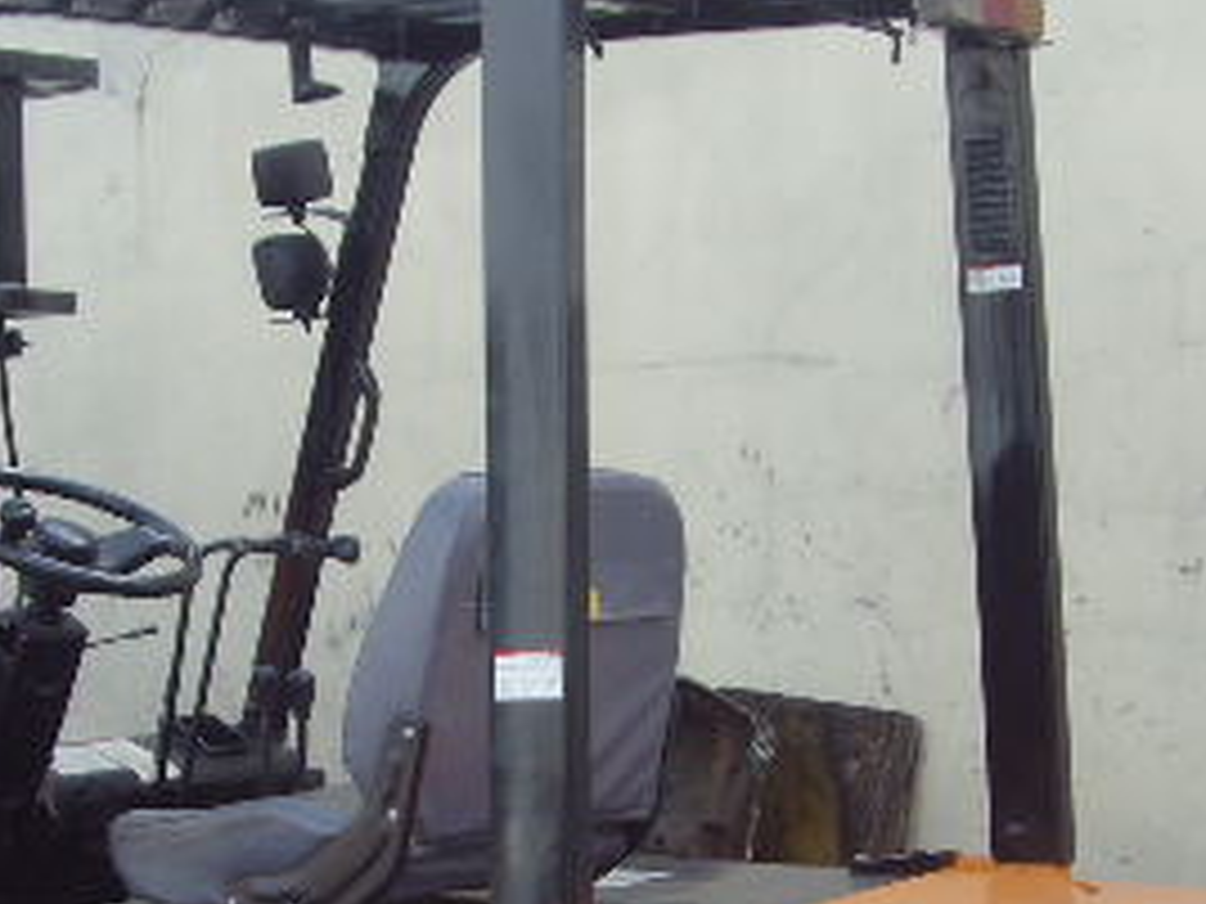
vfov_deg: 15.7
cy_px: 846
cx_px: 495
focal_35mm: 93
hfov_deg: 21.1
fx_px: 3240
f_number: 3.5
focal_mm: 6.6
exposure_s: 1/250
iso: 80
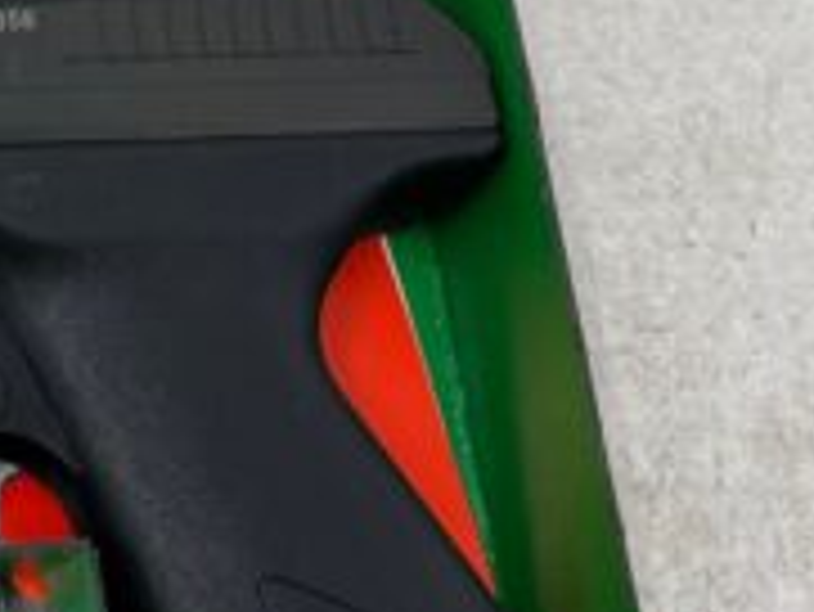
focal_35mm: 86
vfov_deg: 17.0
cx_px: -243
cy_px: 108
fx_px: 2024
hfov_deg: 20.7
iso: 50
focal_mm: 5.1
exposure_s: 1/120
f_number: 1.6
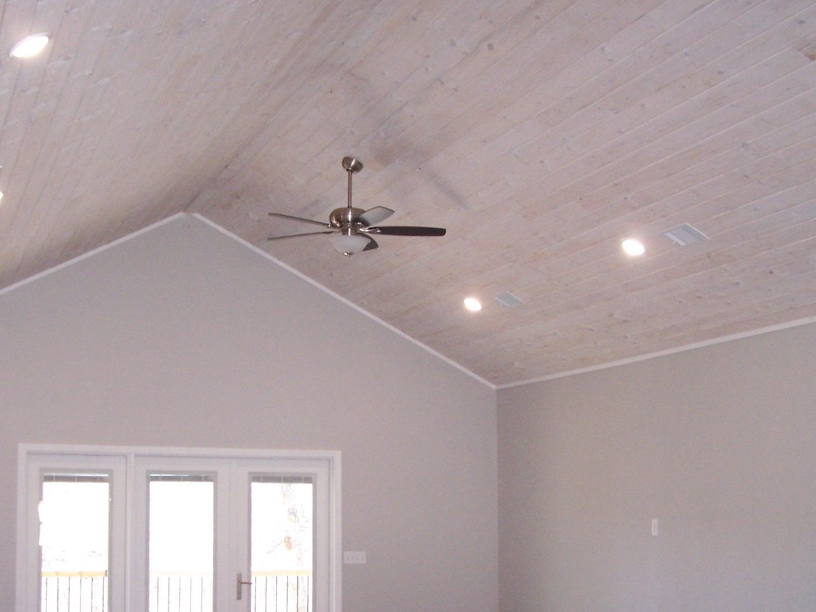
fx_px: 1296
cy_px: 403
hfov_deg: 34.8
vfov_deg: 26.4
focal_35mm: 55
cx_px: 310
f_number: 2.8
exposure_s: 1/90
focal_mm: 6.3
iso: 140
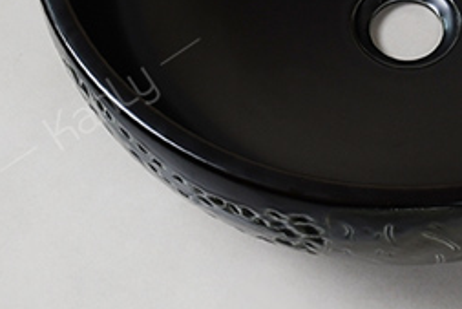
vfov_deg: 9.9
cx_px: 404
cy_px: -92
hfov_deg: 14.9
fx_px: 1746
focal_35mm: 136
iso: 400
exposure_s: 1/30
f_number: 6.3
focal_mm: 29
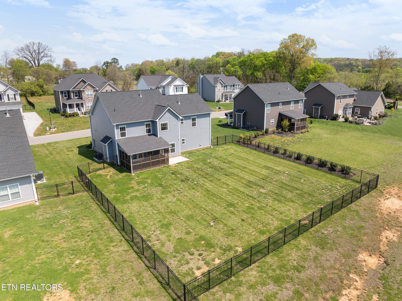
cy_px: 150
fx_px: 279
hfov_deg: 71.6
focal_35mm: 24
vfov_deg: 56.8
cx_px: 201
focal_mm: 12.29
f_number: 2.8
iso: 110
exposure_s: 1/80
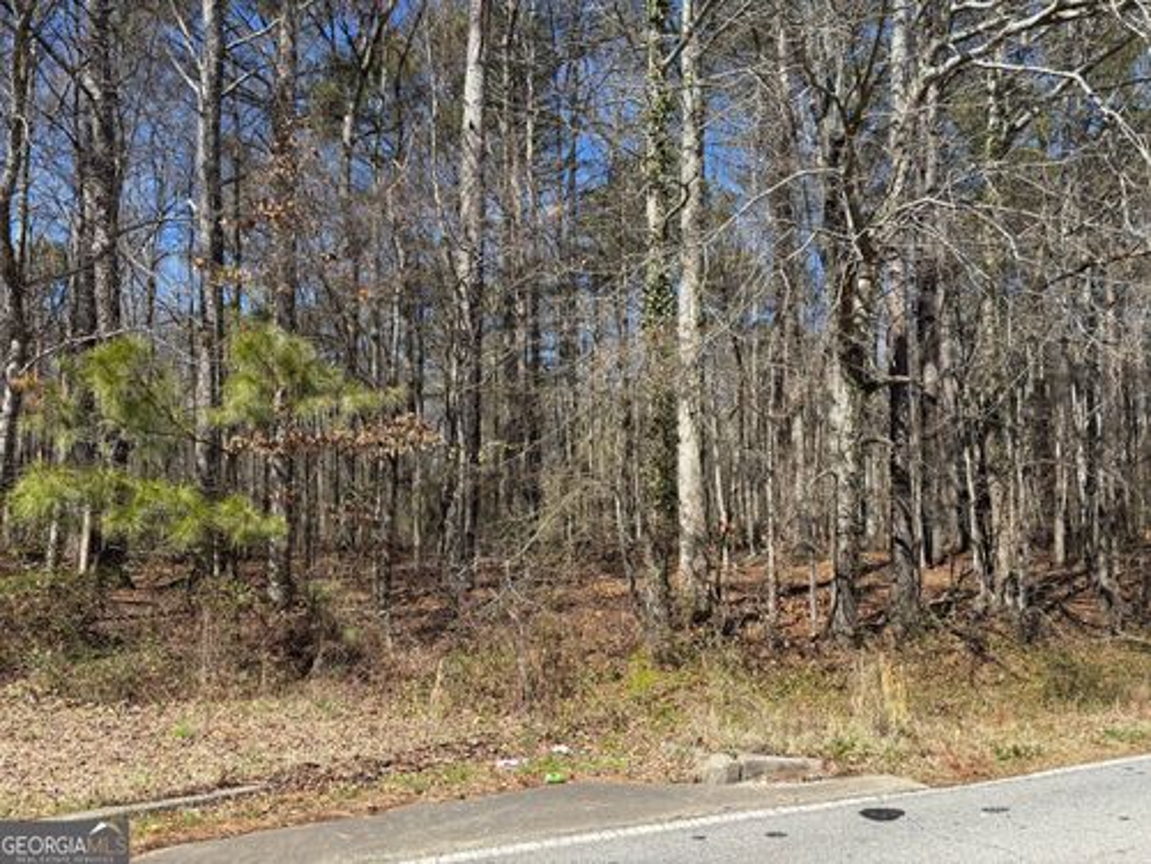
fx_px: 865
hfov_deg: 67.3
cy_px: 432
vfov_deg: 53.1
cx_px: 576
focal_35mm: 26
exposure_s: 1/1667
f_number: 1.6
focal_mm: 5.96
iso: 50
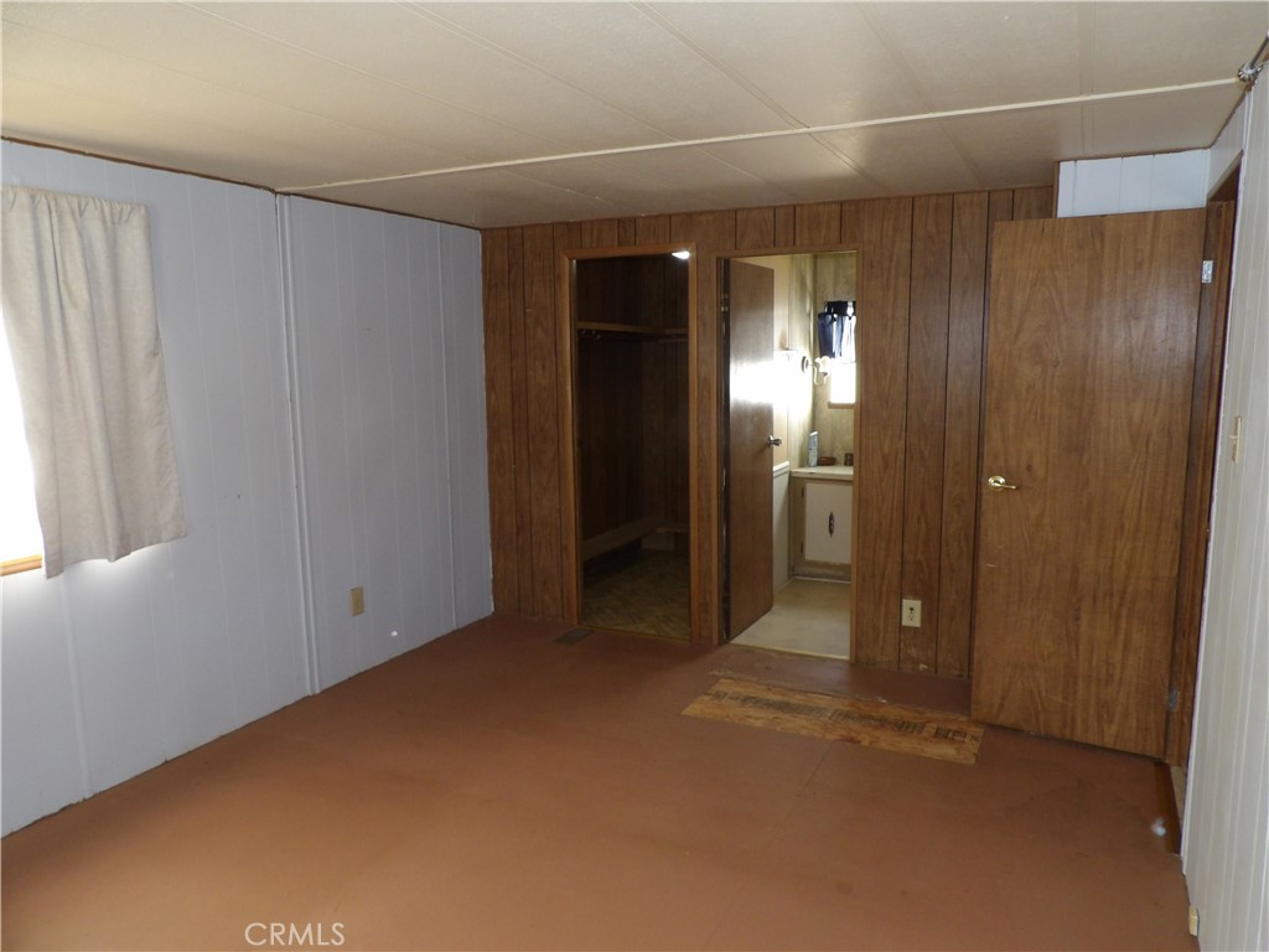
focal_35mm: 24
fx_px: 880
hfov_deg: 71.6
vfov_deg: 56.8
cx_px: 634
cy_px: 476
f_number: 3.2
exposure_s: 1/33
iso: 200
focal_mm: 4.3
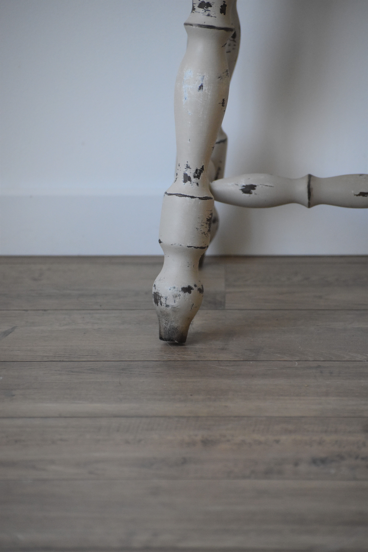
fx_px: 4600
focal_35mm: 300
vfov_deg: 6.9
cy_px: 276
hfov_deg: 4.6
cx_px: 184
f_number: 5.3
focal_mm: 200
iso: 1800
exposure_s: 1/250
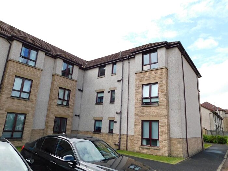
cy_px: 86
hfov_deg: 71.6
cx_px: 114
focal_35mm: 24
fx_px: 158
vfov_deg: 56.8
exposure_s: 1/800
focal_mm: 4.1
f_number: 3
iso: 125
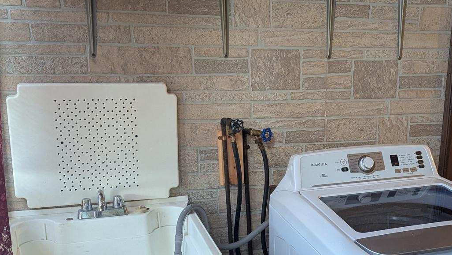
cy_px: 184
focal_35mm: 52
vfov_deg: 22.9
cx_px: 305
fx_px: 623
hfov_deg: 39.3
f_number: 1.85
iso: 948
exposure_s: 1/120
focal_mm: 6.81
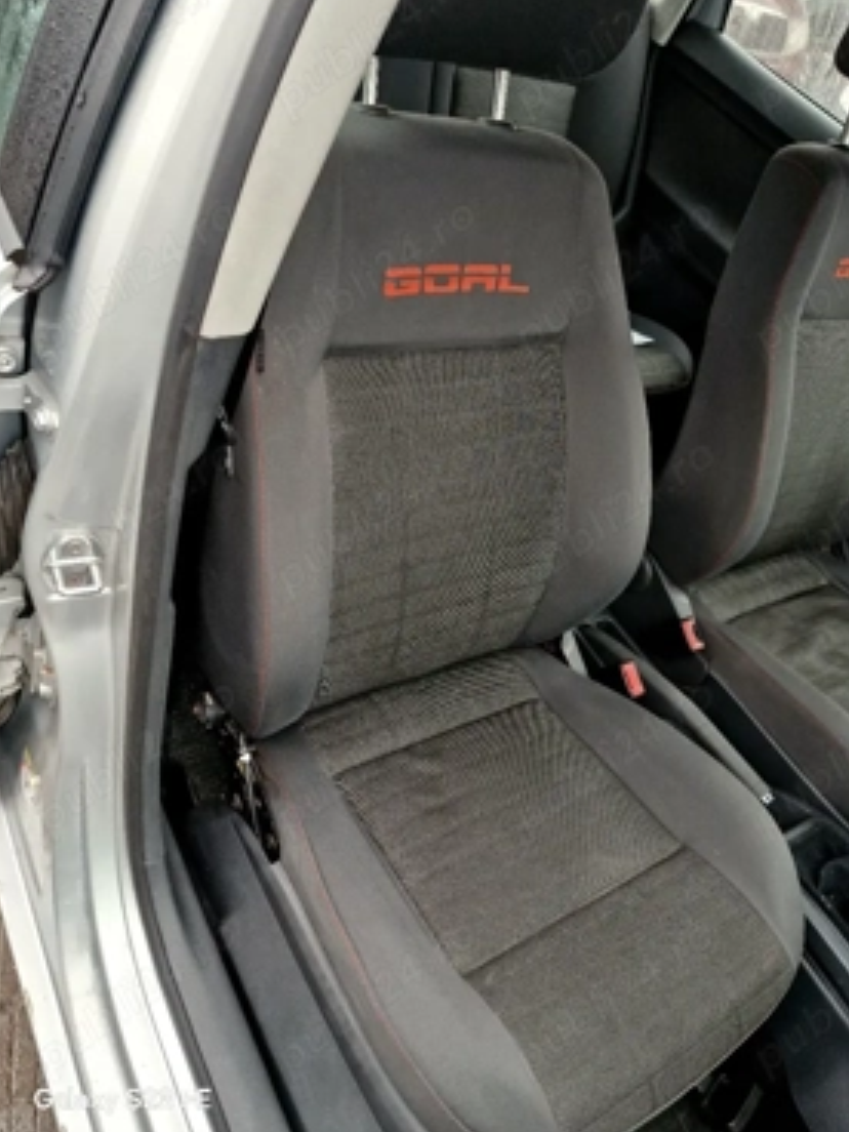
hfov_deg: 54.9
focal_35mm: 25
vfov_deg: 69.4
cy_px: 554
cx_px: 437
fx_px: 818
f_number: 1.8
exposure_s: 1/100
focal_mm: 5.54
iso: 1000
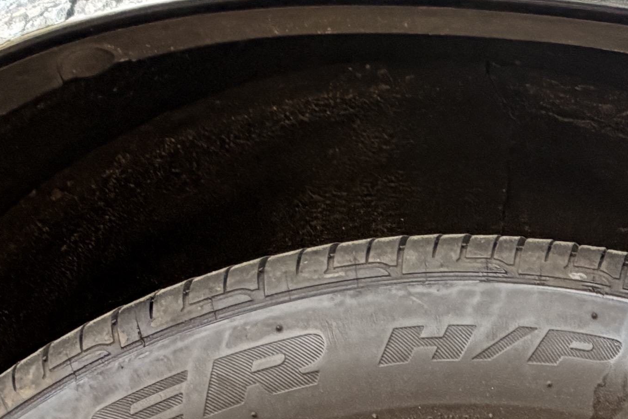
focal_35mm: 61
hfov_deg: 32.5
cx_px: 443
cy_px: 591
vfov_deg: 19.9
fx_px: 1064
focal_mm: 2.22
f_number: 2.2
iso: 200
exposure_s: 1/121
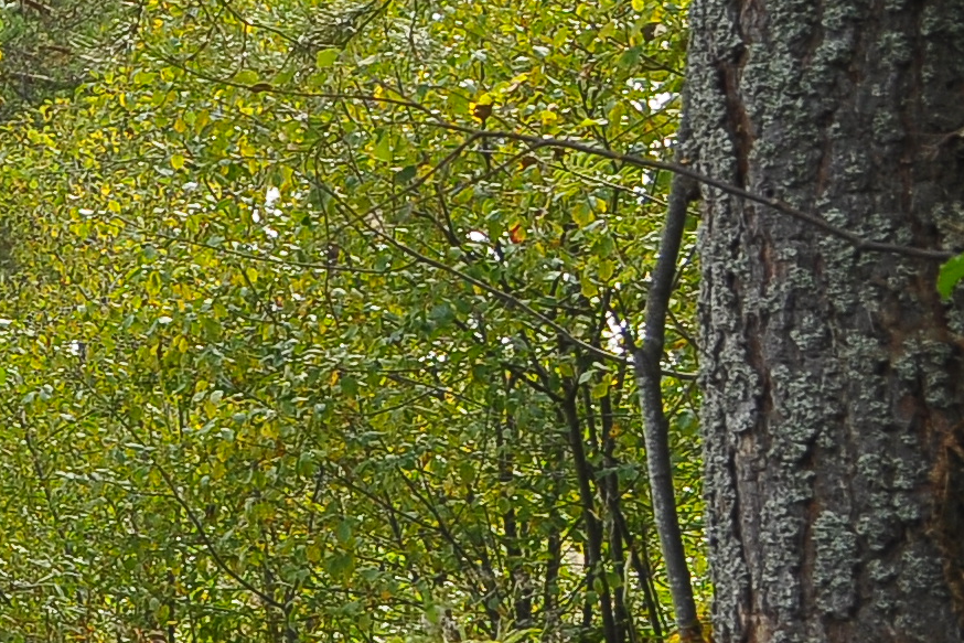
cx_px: -1117
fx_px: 3937
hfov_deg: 12.0
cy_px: 334
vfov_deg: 9.3
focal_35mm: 147
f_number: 7.1
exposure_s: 1/200
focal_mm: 20
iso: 250
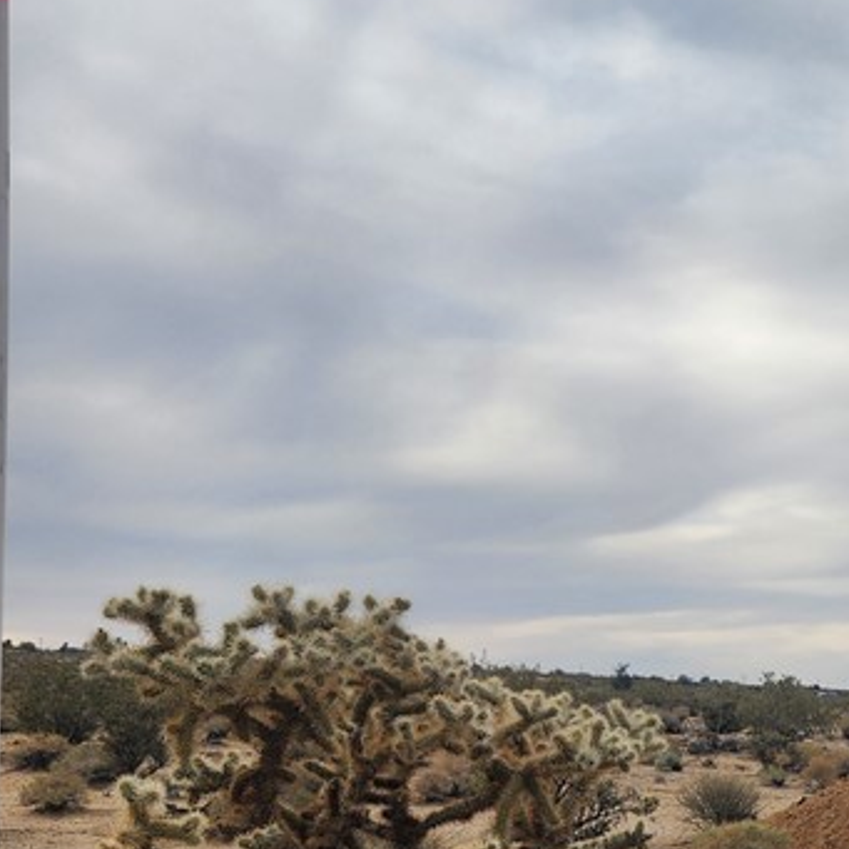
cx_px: 1011
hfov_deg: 25.4
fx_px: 1693
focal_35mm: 61
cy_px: 637
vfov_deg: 27.8
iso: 20
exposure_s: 1/984
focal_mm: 5.4
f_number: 1.8
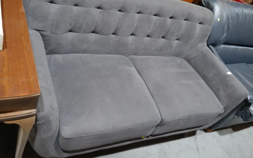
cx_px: 126
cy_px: 61
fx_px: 241
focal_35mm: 35
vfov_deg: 36.1
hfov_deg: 55.3
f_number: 3.6
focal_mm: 16
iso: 640
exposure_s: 1/60
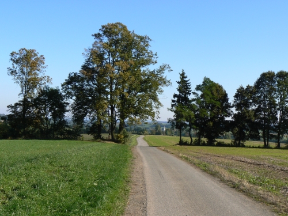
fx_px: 449
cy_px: 108
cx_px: 144
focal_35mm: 54
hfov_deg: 35.5
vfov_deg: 27.0
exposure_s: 1/400
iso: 80
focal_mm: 8.9
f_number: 5.6
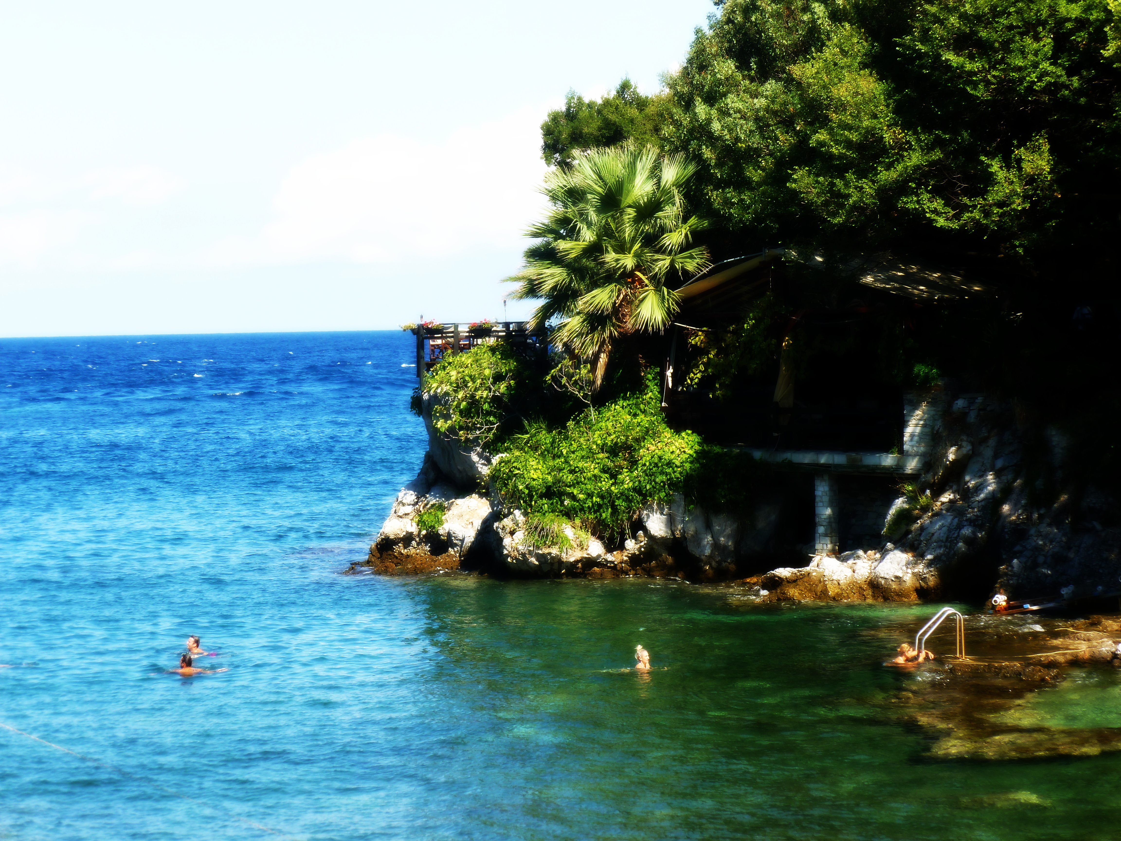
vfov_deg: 16.4
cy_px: 420
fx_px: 2915
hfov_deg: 21.8
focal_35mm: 90
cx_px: 560
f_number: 4.6
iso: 100
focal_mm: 16.1
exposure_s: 1/250
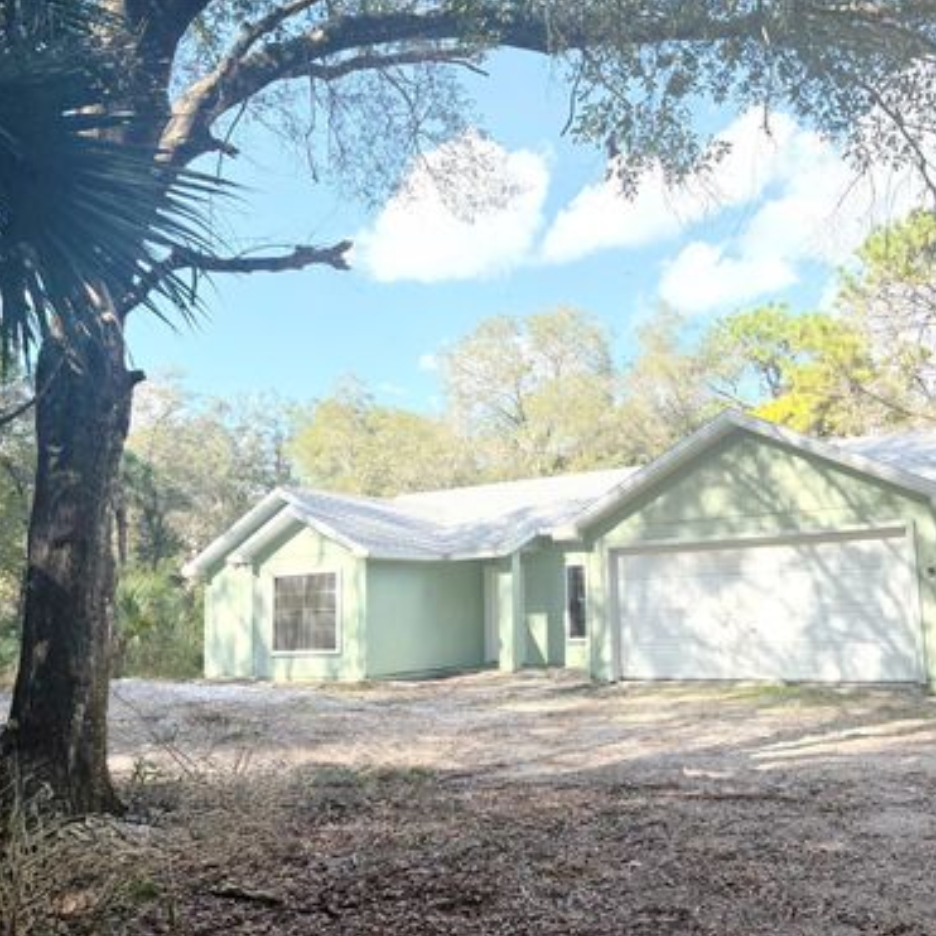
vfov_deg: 52.5
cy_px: 465
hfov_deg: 52.0
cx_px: 583
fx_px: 948
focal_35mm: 31
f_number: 1.6
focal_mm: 5.96
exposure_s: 1/2364
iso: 50
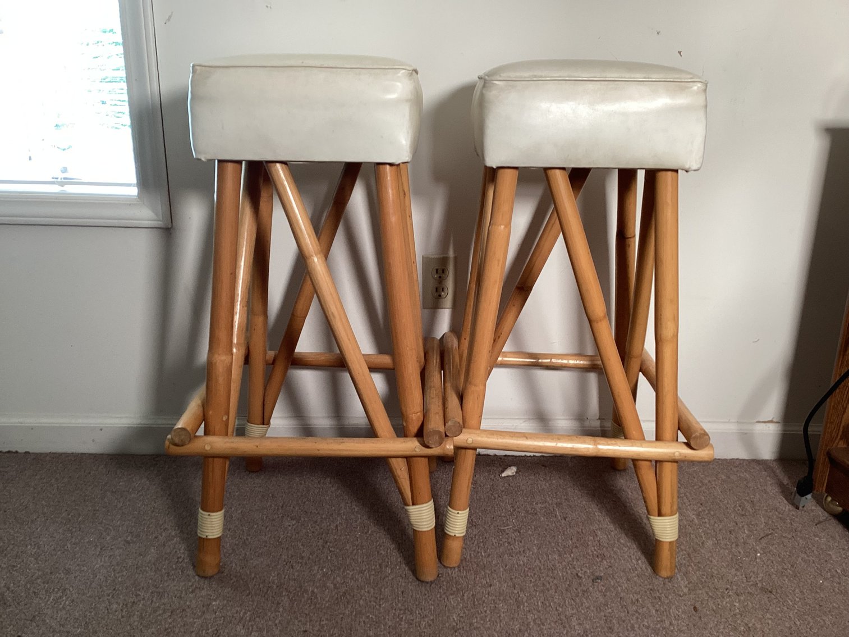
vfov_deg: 45.4
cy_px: 318
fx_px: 760
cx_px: 424
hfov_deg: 58.3
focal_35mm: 31
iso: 100
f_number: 2.4
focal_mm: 3.3
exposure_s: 1/50
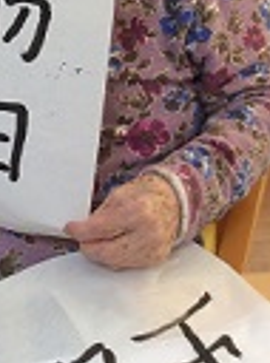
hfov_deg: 15.5
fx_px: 984
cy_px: -40
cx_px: 45
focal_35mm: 94
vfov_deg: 20.0
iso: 50
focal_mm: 3.3
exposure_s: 1/60
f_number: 2.4
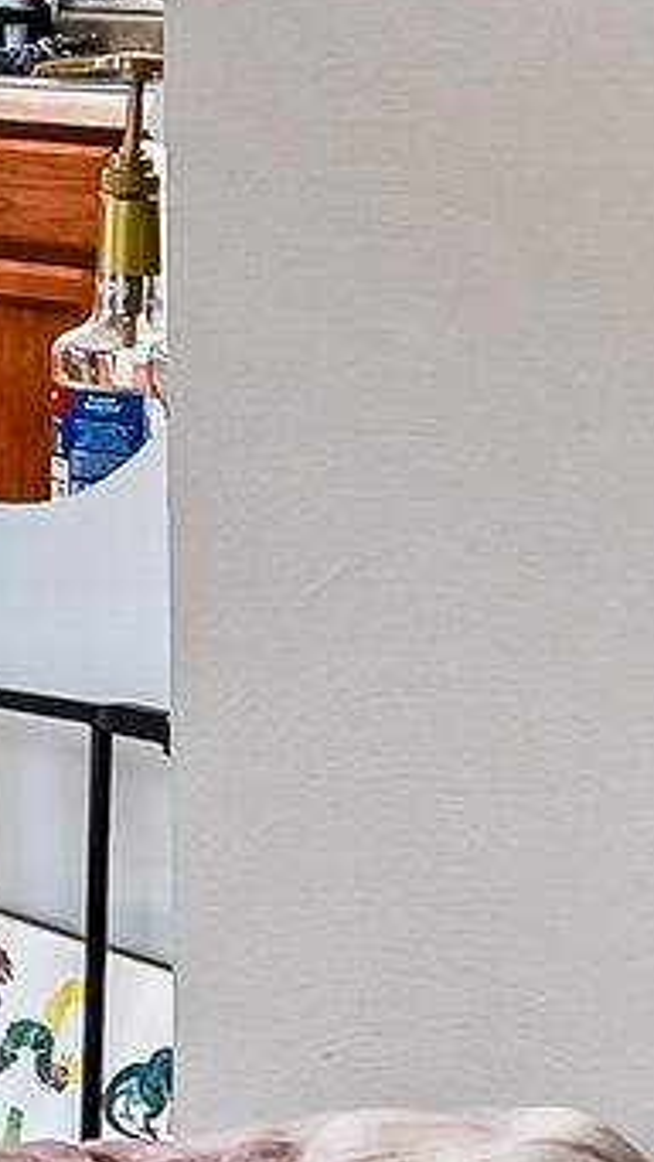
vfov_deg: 16.2
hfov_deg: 5.0
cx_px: -3393
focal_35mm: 129
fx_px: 3974
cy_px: -75
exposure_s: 1/8
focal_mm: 14
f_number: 4.8
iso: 400
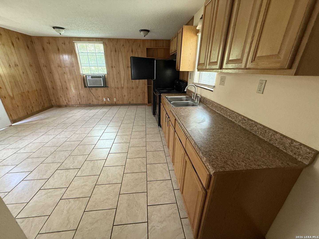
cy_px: 120
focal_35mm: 14
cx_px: 160
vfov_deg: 85.7
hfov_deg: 102.1
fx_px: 129
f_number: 2.2
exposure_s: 1/60
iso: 400
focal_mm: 2.22
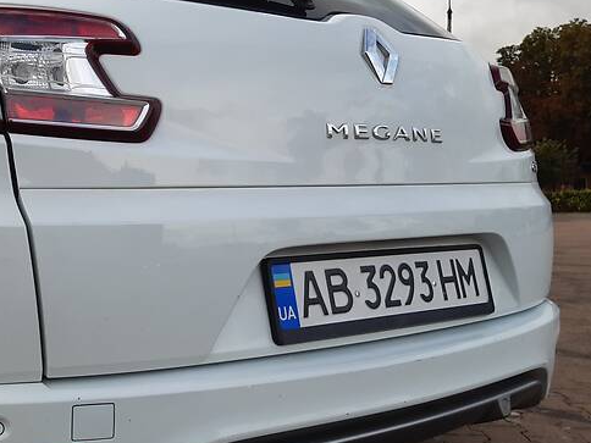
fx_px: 734
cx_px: 170
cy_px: 232
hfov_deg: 42.9
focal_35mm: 43
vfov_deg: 33.6
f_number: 1.7
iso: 40
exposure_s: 1/827
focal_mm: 3.9
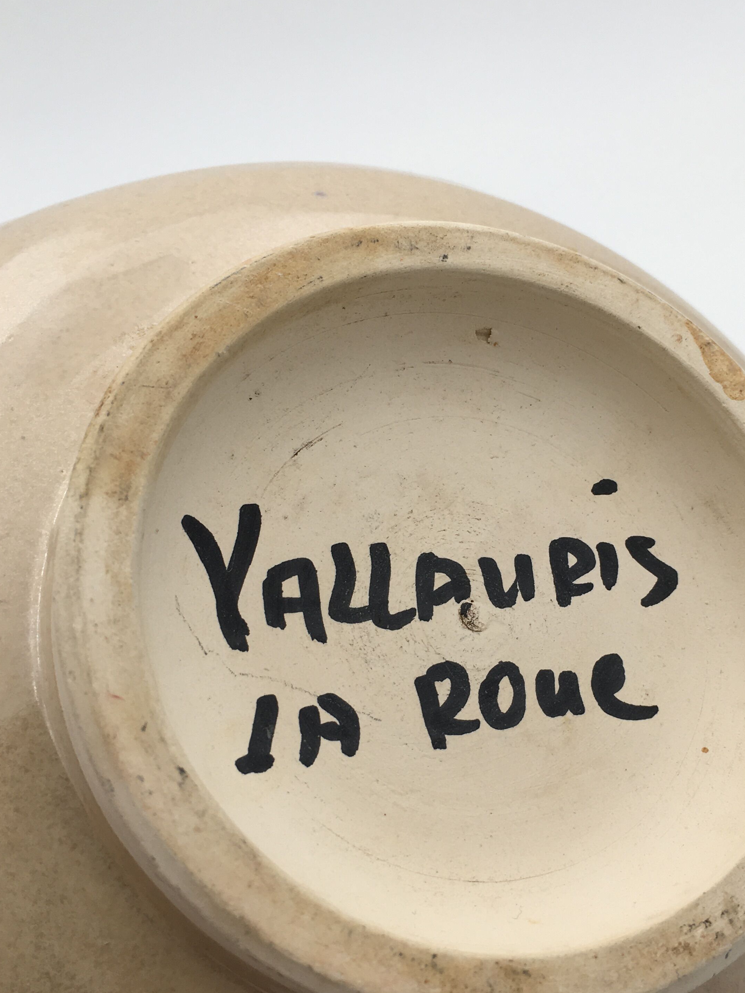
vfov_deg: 45.7
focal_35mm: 41
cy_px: 563
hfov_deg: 34.9
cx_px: 467
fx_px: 1177
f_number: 2.2
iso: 25
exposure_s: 1/133
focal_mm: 4.15
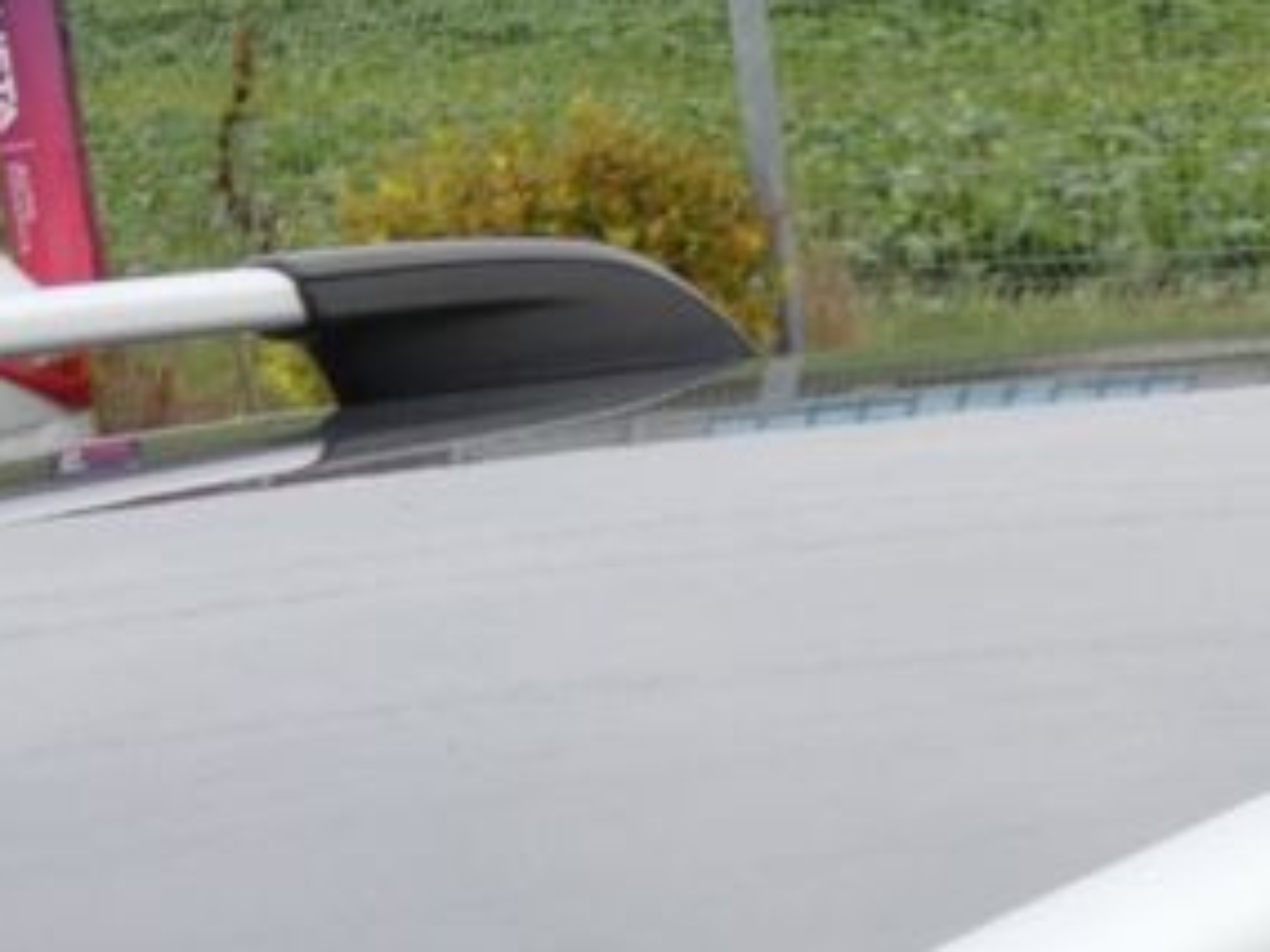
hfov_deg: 14.9
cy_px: 1462
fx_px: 4769
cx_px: 1306
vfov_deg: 10.9
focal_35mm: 130
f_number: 5.6
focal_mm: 6.5
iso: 80
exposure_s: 1/100
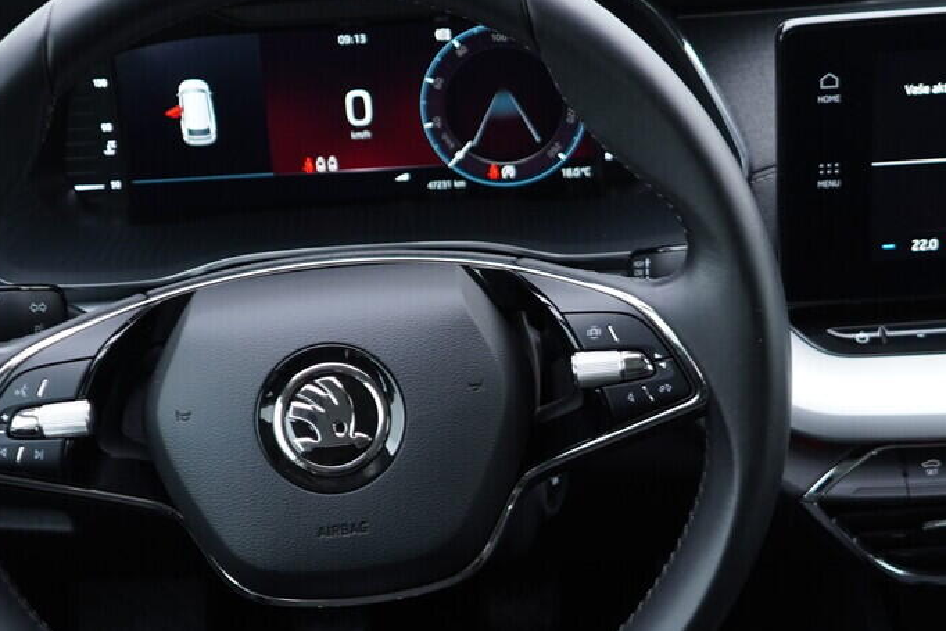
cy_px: 460
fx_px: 1997
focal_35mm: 76
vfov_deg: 17.9
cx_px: 628
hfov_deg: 26.5
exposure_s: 1/40
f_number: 2.8
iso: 250
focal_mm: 24
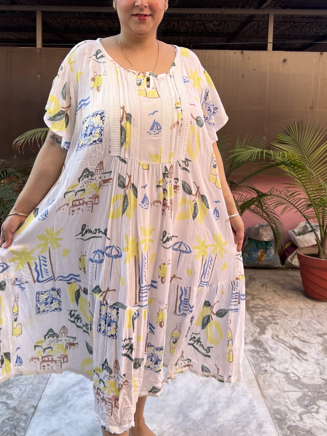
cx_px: 155
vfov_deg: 52.4
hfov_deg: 40.7
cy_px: 185
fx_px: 441
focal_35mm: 35
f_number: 1.5
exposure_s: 1/666
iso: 50
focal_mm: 5.7
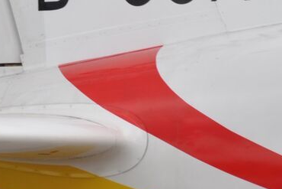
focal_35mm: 880
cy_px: -221
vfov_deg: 1.6
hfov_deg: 2.3
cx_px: 57
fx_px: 6896
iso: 200
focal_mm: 170
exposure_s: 1/200
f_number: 8
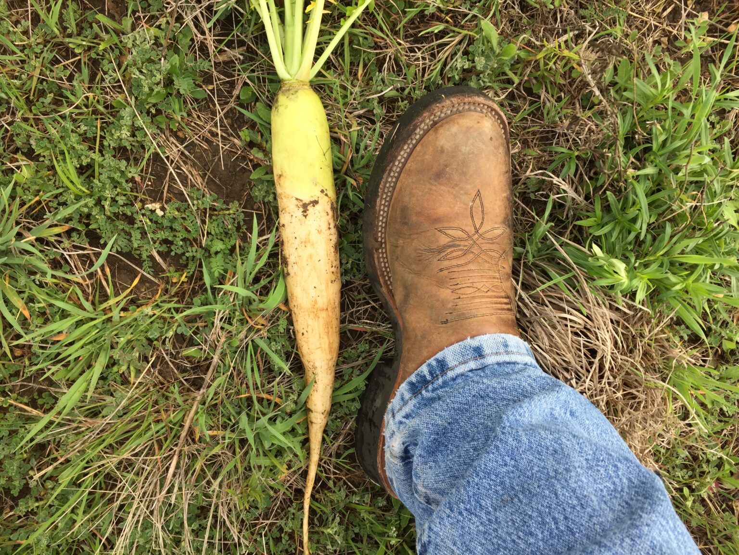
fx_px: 619
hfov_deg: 61.7
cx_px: 370
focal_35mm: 29
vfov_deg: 48.2
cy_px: 278
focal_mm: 4.15
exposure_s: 1/573
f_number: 2.2
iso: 32
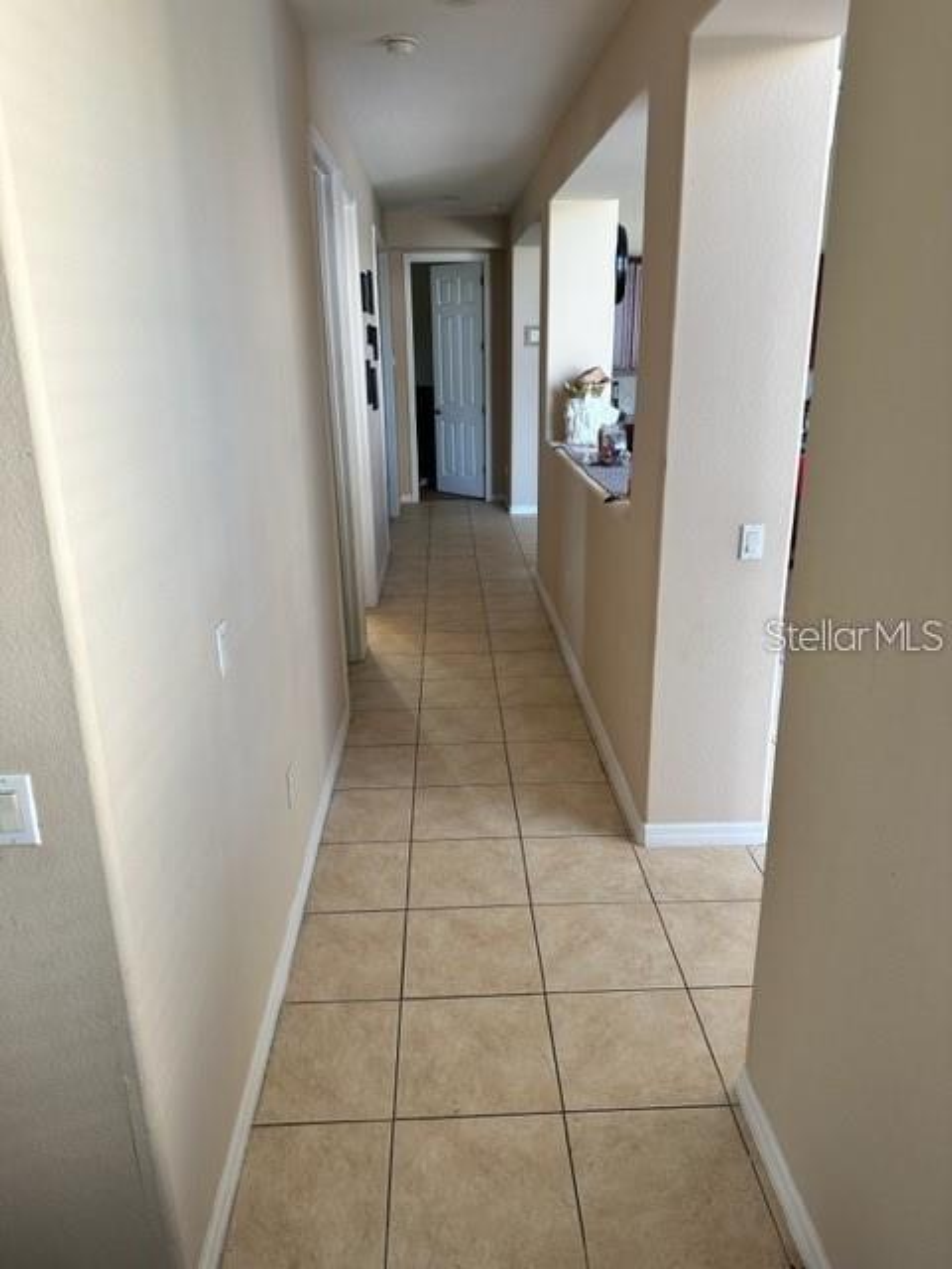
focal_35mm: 24
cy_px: 634
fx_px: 880
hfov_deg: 56.8
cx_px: 476
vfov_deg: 71.6
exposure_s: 1/120
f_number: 1.78
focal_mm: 6.86
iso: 125
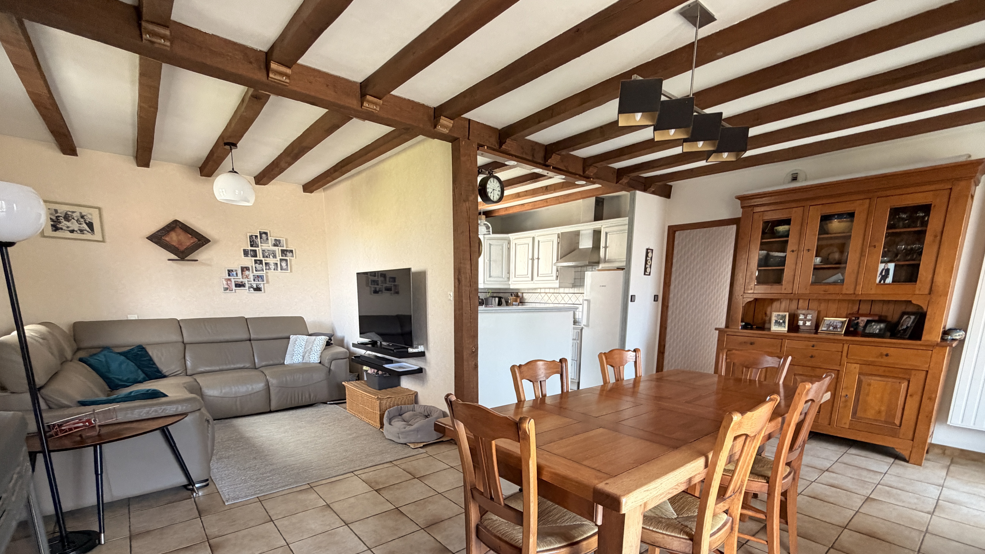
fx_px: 418
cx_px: 510
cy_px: 383
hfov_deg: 99.3
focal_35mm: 16
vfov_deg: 64.7
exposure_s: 1/70
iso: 320
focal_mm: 2.22
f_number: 2.2
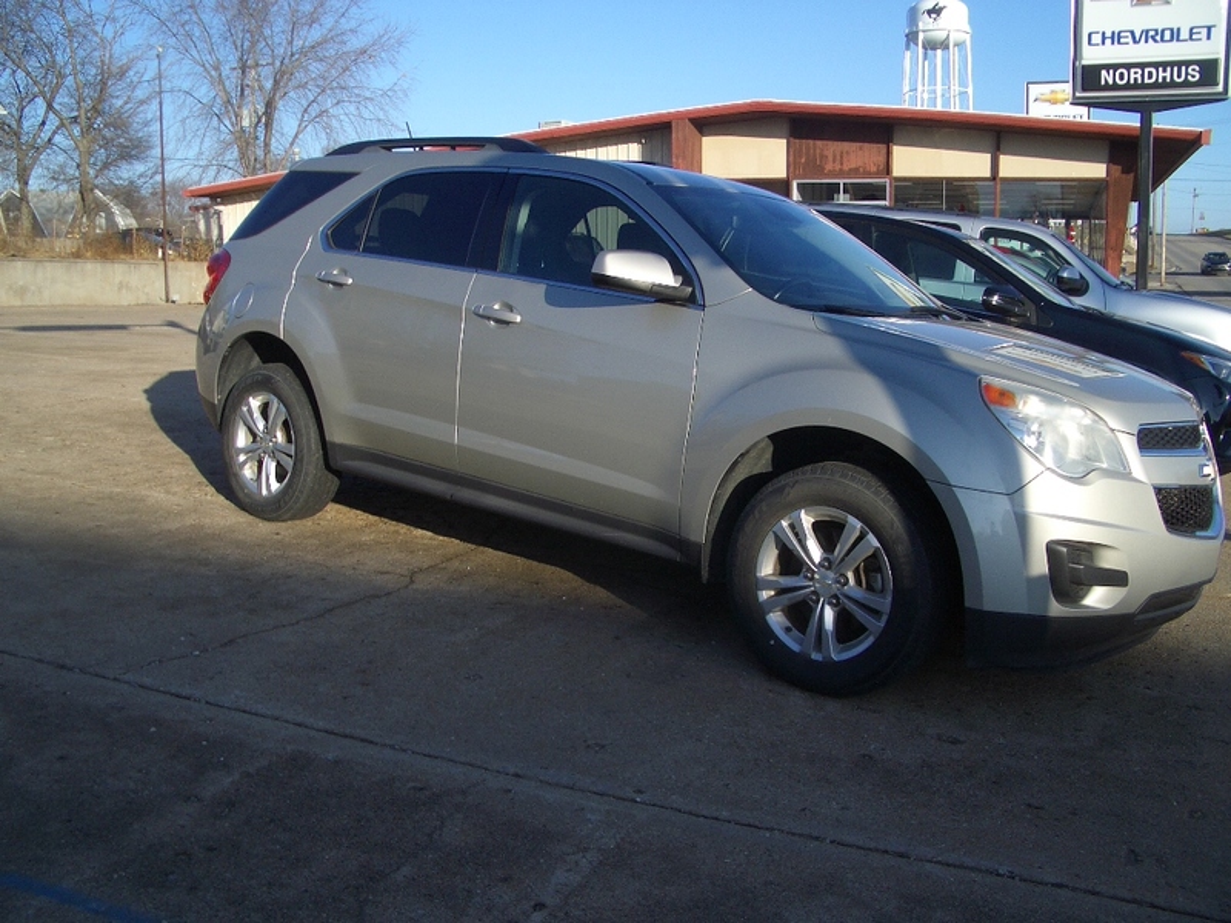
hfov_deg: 52.6
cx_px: 616
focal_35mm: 35
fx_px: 1245
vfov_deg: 40.7
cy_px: 462
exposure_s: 1/320
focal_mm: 5.8
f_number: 4.3
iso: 50
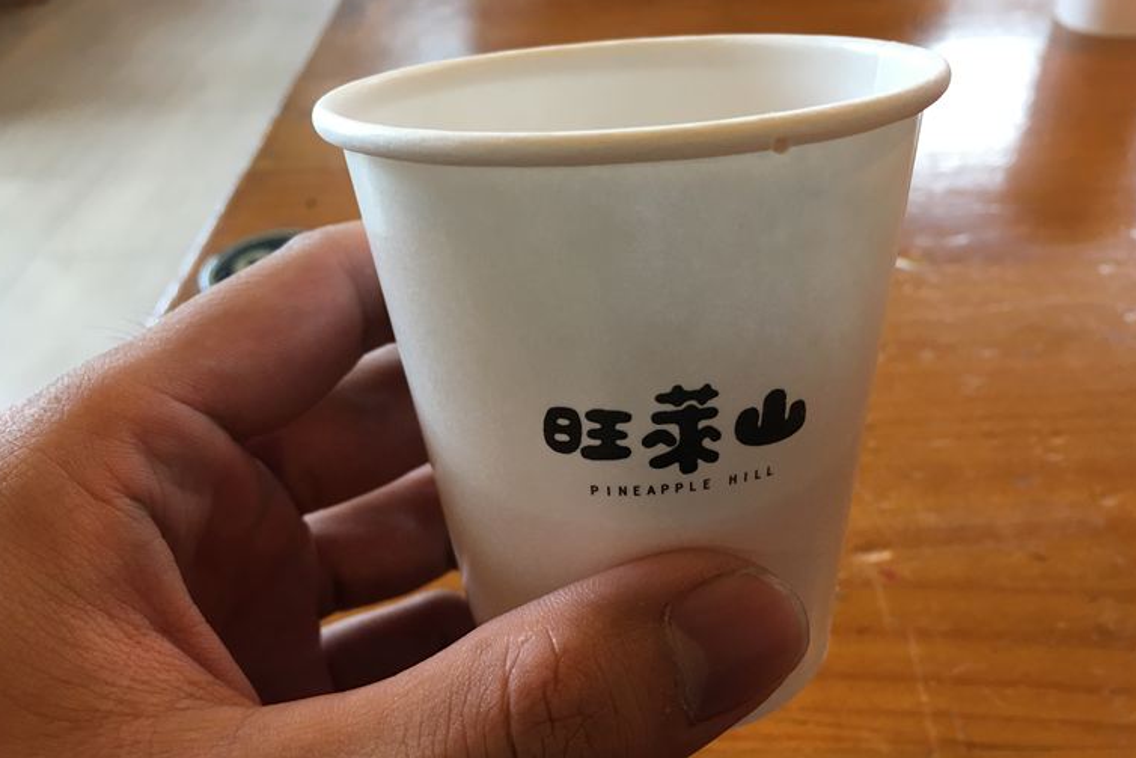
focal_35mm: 32
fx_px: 1010
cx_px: 588
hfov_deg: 58.7
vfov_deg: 41.1
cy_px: 416
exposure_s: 1/15
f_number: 2.2
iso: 32
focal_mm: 4.15
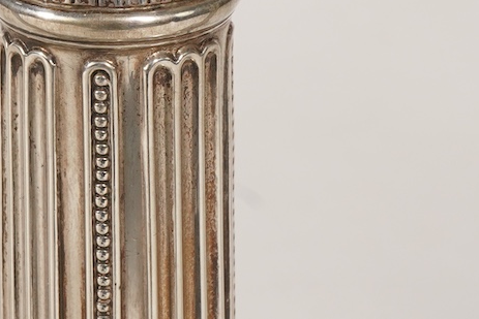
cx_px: 80
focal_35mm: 153
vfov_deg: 8.7
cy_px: -222
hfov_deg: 13.3
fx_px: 2036
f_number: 22
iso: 400
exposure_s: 1/125
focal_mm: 30
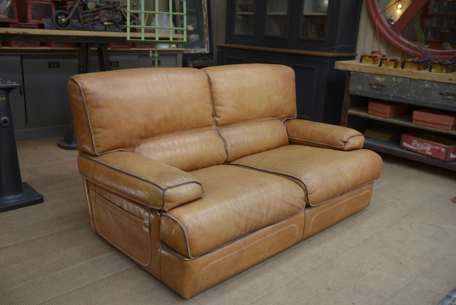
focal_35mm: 35
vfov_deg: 37.9
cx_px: 228
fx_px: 443
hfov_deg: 54.4
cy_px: 152
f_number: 4
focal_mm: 35
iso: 200
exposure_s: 1/50
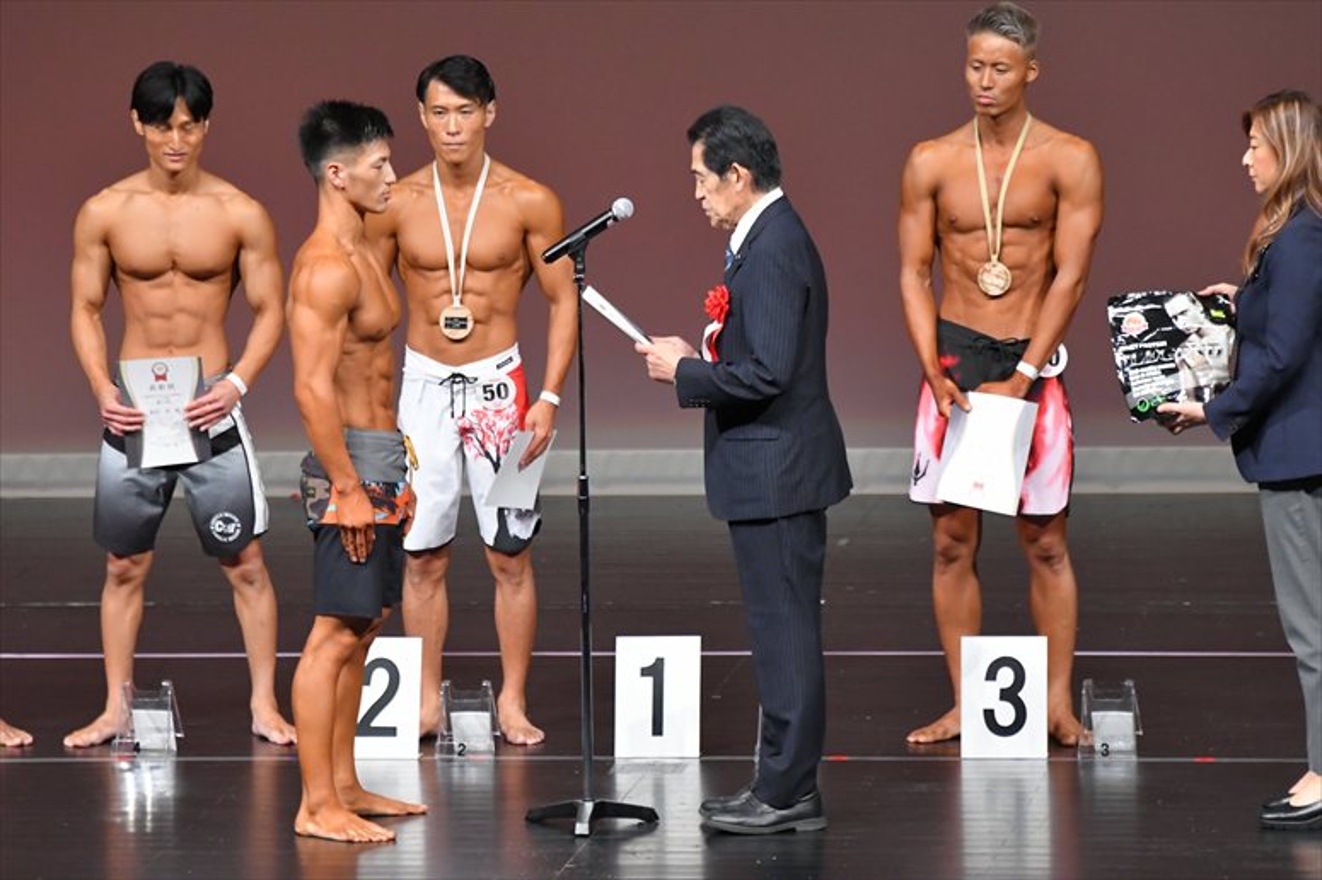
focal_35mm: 315
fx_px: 11562
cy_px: 440
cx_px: 661
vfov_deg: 4.4
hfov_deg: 6.5
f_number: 5.6
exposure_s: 1/400
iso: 4000
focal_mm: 210
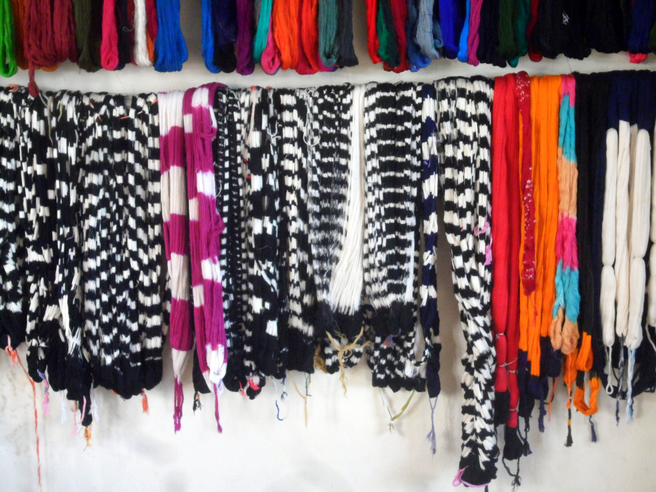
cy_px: 246
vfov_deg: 23.3
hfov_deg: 30.7
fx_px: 1194
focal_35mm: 63
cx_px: 328
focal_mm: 11.2
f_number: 5.6
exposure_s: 1/45
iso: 800
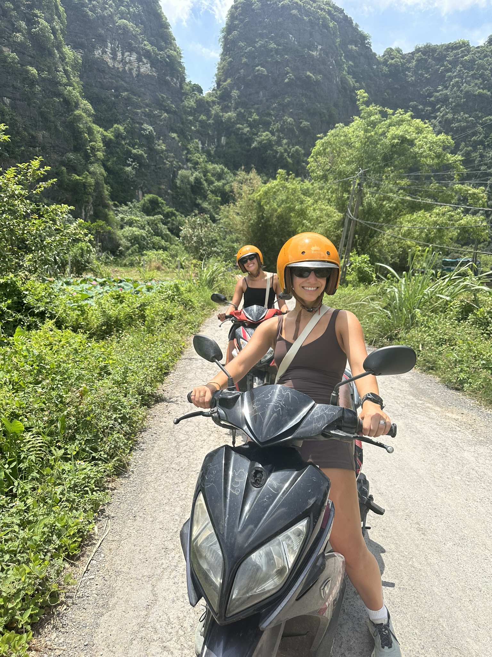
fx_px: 455
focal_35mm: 24
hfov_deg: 56.8
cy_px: 328
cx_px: 246
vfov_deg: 71.6
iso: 80
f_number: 1.78
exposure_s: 1/3247
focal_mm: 6.86
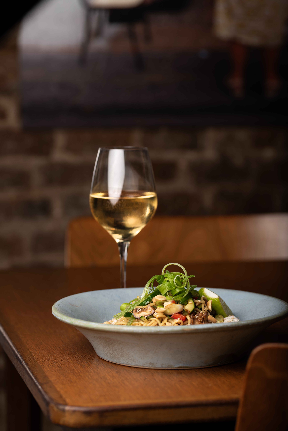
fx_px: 1259
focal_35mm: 105
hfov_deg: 13.1
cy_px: 216
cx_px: 144
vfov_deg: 19.5
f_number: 6.3
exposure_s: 1/250
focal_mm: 105
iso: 64
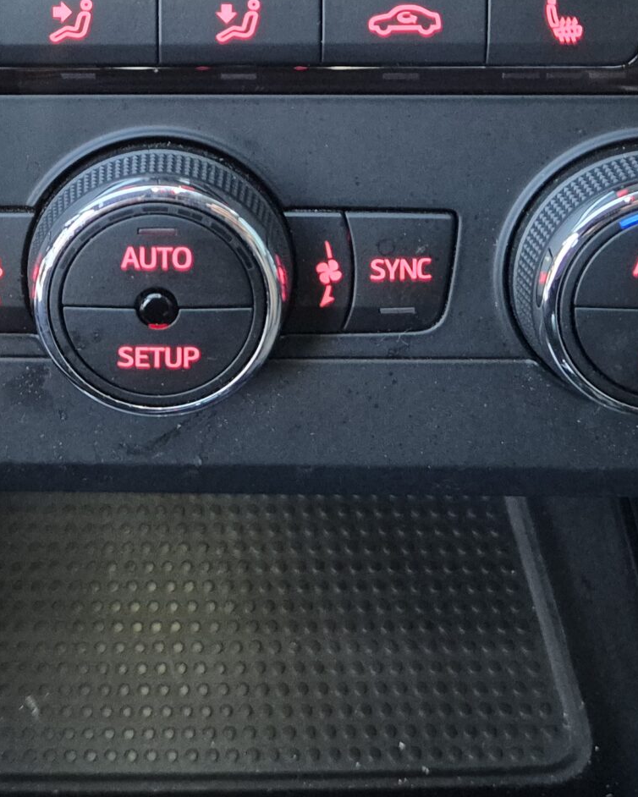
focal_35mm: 61
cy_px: -8
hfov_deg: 24.8
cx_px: 174
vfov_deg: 28.9
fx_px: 1439
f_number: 1.8
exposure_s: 1/33
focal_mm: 5.4
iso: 1250
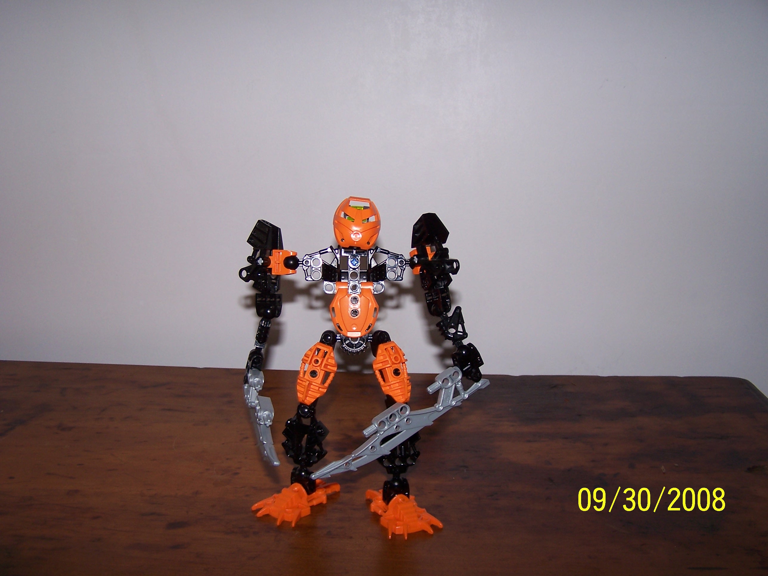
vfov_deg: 37.7
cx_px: 384
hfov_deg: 49.0
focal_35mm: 38
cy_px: 288
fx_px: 843
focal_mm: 6.3
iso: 80
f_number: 2.8
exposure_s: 1/60
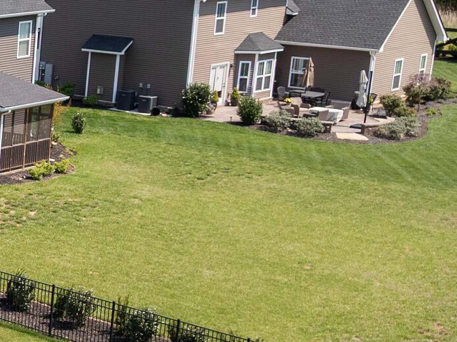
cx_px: -461
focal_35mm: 103
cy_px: 264
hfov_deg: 15.3
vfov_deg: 14.3
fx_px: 1360
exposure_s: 1/80
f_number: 2.8
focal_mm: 12.29
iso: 110
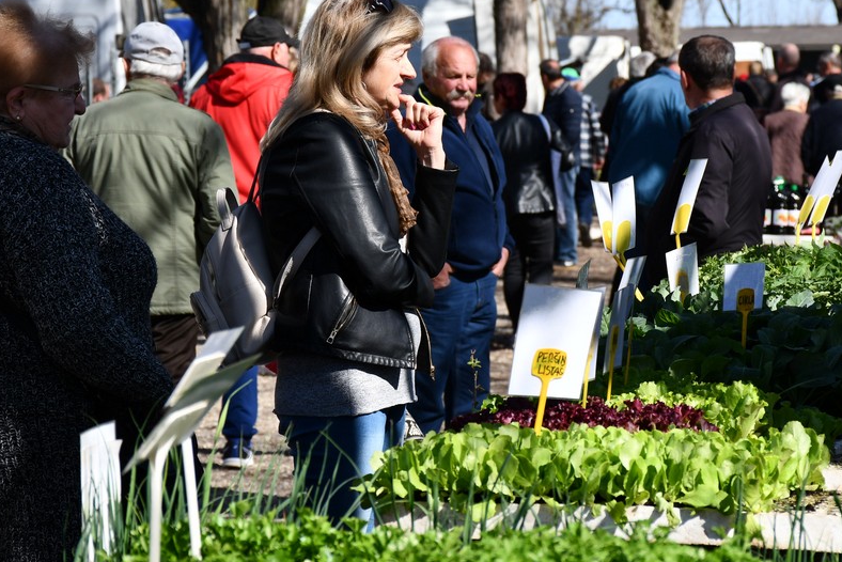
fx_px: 3860
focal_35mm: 165
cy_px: 217
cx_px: 485
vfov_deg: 8.3
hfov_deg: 12.4
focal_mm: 85
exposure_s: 1/500
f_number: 7.1
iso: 200
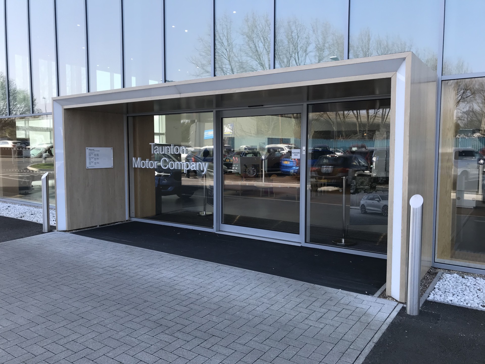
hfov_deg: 63.4
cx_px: 242
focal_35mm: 28
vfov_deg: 49.7
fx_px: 392
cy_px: 182
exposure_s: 1/618
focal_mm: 3.99
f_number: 1.8
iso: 20
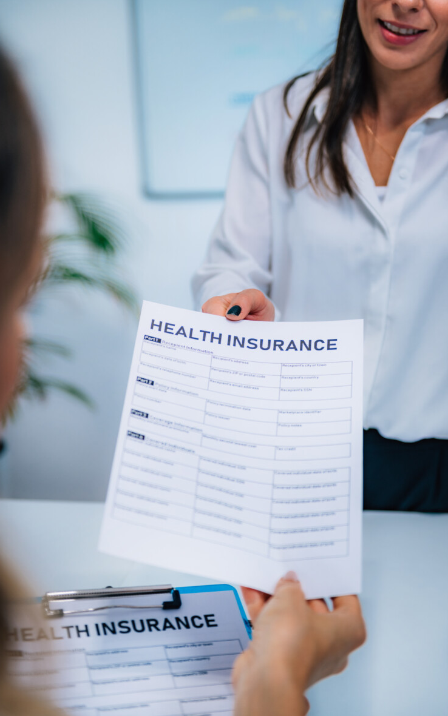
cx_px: 234
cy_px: 353
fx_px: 1133
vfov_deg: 35.1
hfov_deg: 22.4
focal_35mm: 58
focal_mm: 56
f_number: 2.8
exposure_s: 1/200
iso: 100
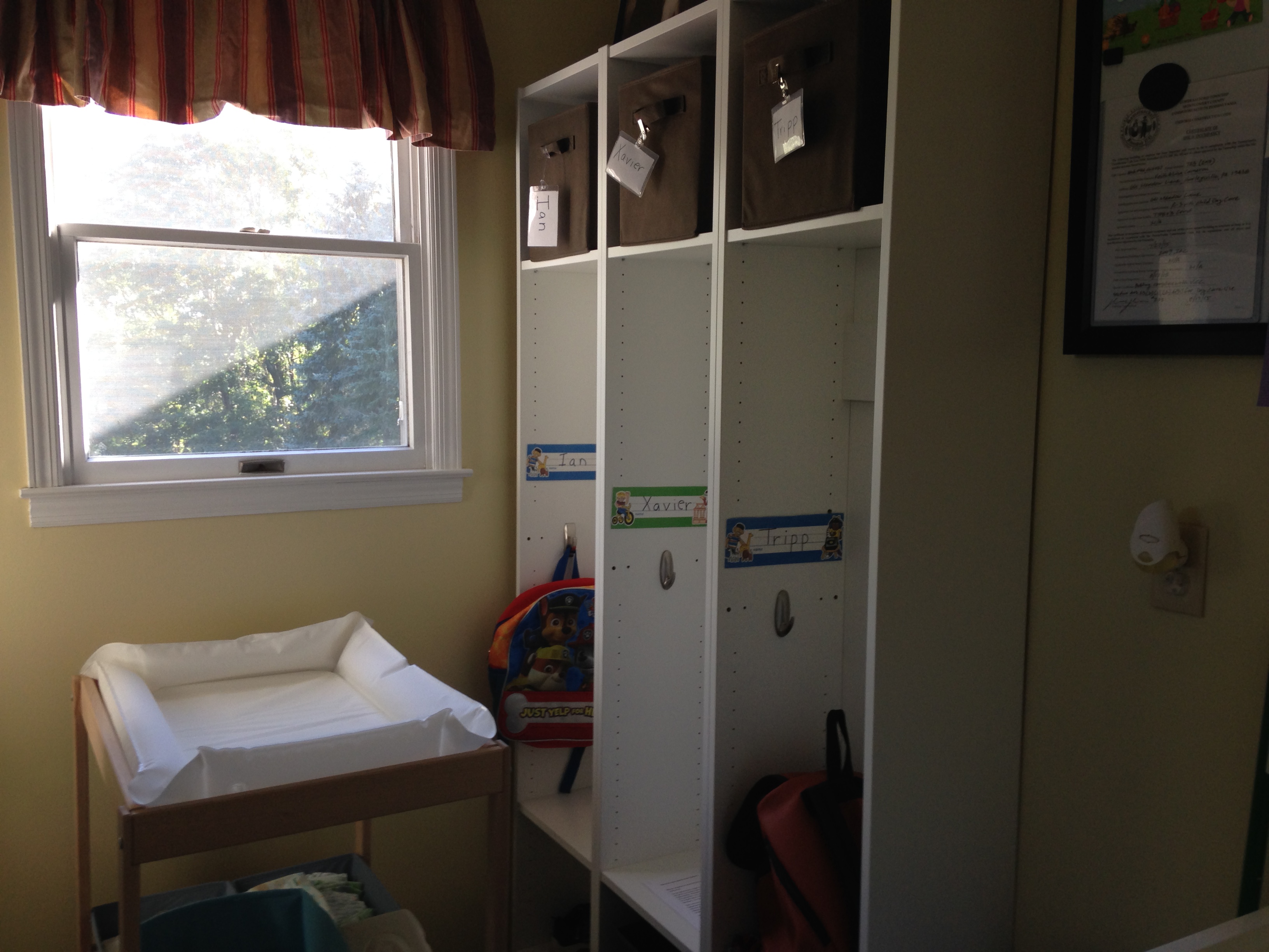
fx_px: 1210
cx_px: 634
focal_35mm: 33
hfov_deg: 55.4
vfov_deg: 42.9
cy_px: 476
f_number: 2.4
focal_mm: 4.12
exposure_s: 1/40
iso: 50
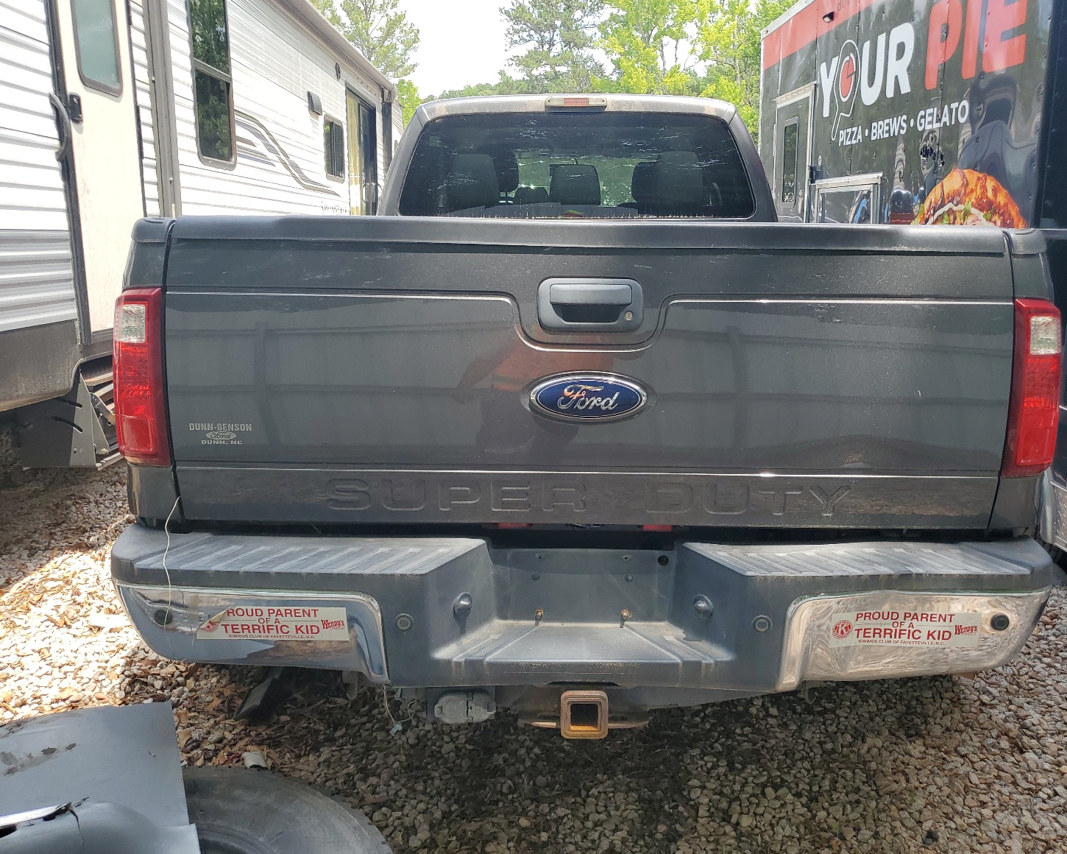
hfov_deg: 62.1
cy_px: 419
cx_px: 588
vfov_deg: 51.5
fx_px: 884
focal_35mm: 28
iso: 50
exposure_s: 1/714
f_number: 1.5
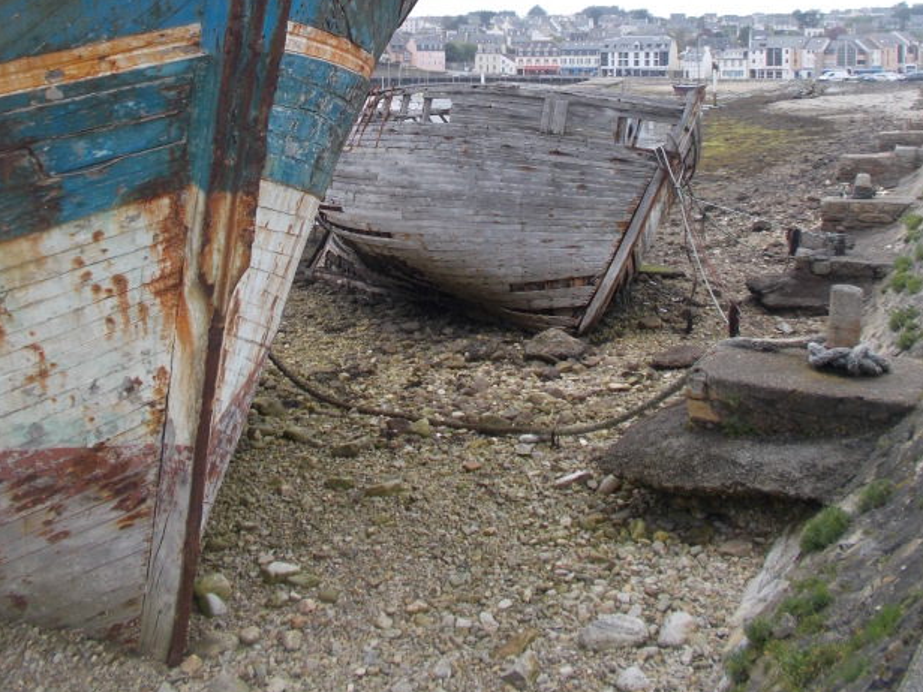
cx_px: 455
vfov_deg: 35.8
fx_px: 1013
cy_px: 91
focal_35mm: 38
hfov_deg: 49.0
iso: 80
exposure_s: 1/100
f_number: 8
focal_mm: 4.6
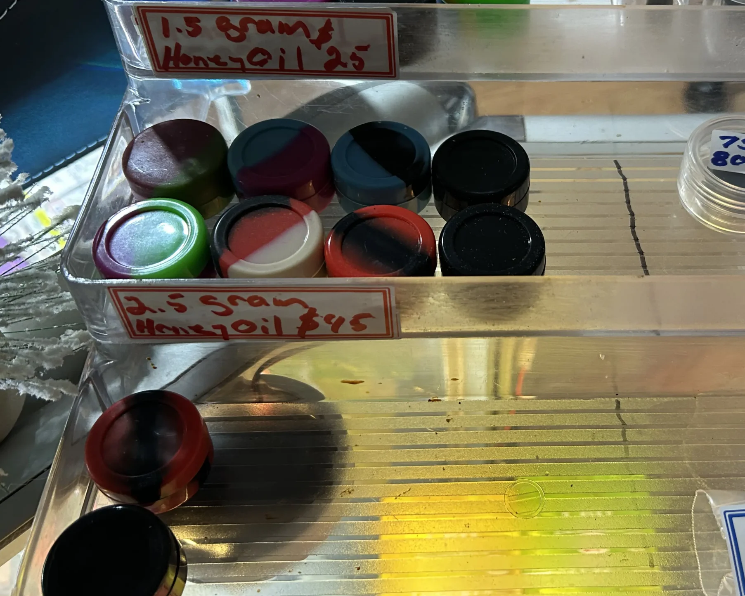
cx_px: 502
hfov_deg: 49.3
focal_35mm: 36
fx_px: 794
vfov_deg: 41.0
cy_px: 250
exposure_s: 1/60
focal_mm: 5.7
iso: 200
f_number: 1.5
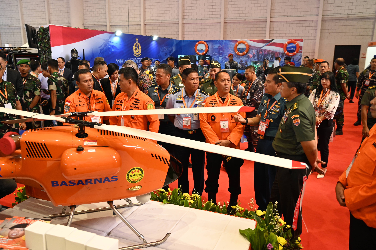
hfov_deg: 60.3
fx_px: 324
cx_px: 188
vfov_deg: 42.3
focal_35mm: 31
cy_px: 125
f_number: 2.8
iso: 2500
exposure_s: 1/200
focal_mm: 31
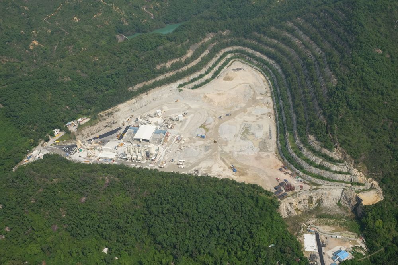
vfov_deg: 36.9
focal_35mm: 36
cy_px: 132
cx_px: 199
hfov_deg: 53.1
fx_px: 398
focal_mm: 24.3
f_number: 7.1
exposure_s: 1/750
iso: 250
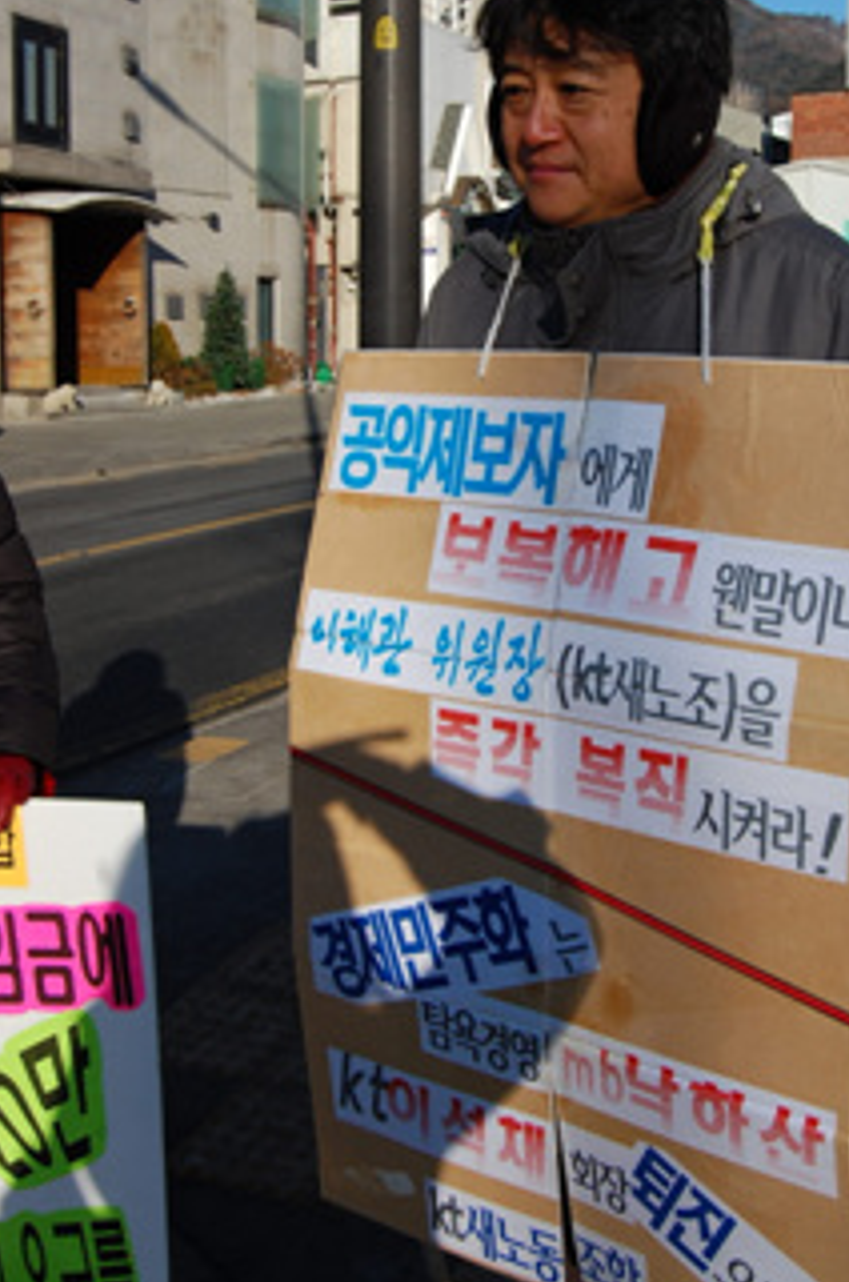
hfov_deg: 29.6
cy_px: 485
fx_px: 1599
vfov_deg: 43.4
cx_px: 523
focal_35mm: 45
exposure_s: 1/400
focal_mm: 24
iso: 200
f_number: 10
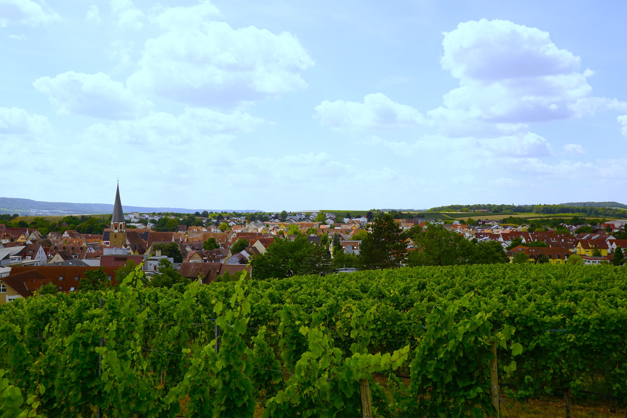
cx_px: 314
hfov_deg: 57.2
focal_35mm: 33
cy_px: 209
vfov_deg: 40.0
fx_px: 575
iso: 100
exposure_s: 1/125
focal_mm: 22
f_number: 9
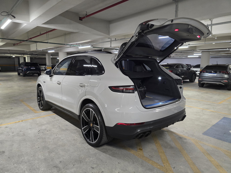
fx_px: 153
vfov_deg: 58.9
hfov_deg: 73.9
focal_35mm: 23
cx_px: 116
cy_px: 86
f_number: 1.7
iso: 800
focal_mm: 6.3
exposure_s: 1/60
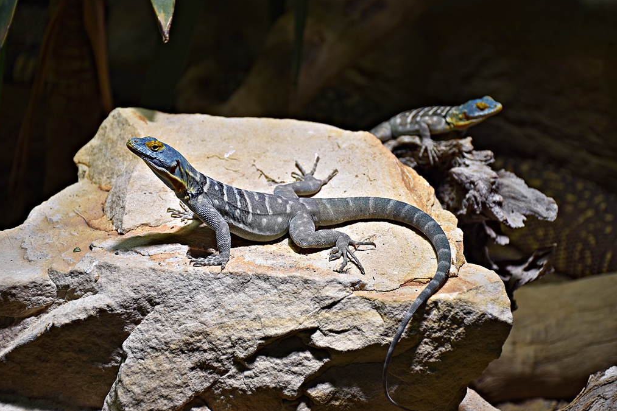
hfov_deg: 22.4
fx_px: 1559
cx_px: 306
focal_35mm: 91
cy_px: 204
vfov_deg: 15.0
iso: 220
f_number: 5.6
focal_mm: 60
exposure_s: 1/500
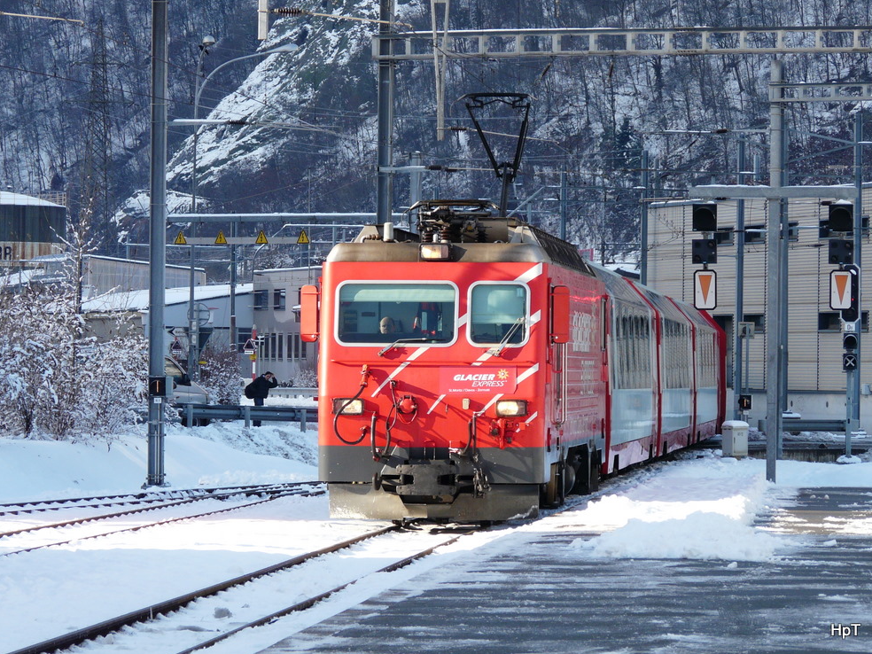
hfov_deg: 10.2
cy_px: 324
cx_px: 439
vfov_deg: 7.7
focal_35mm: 193
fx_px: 4862
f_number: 4
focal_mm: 31.3
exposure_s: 1/250
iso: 100
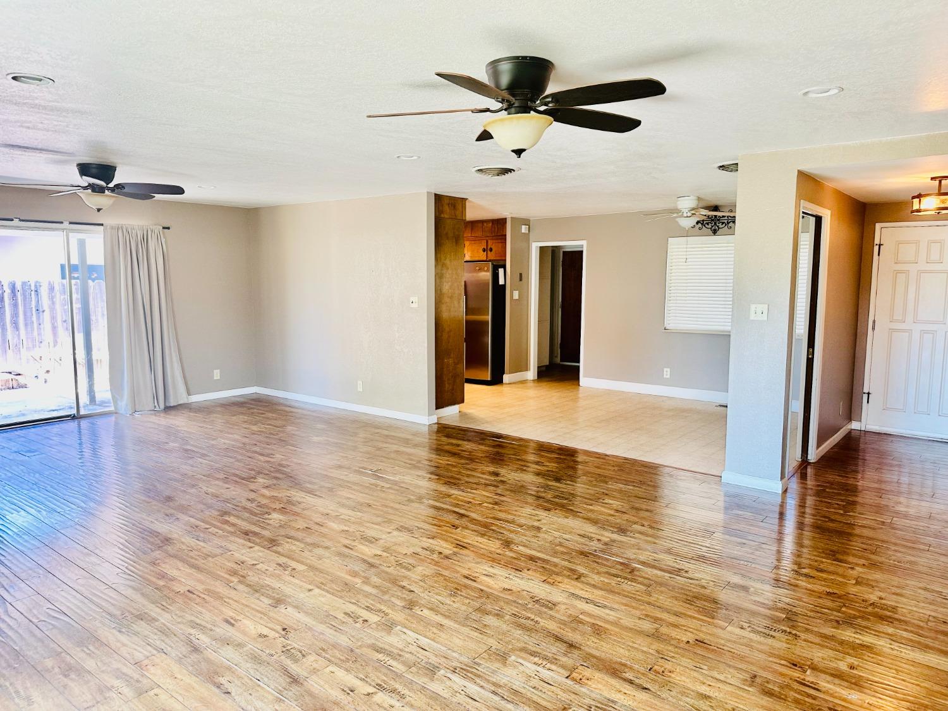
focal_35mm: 24
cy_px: 356
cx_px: 474
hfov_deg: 71.6
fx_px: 657
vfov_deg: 56.8
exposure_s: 1/60
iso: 125
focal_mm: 6.86
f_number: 1.78
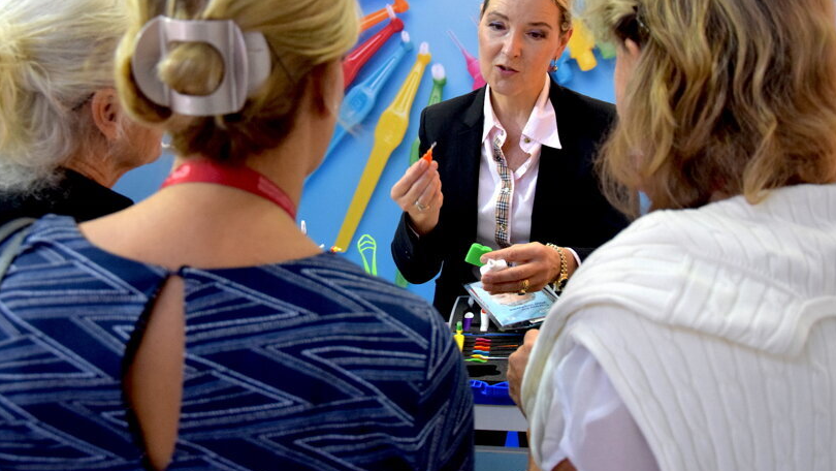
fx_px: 1042
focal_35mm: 47
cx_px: 411
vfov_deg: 25.4
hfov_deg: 43.7
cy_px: 180
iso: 1600
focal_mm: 28
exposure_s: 1/160
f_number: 4
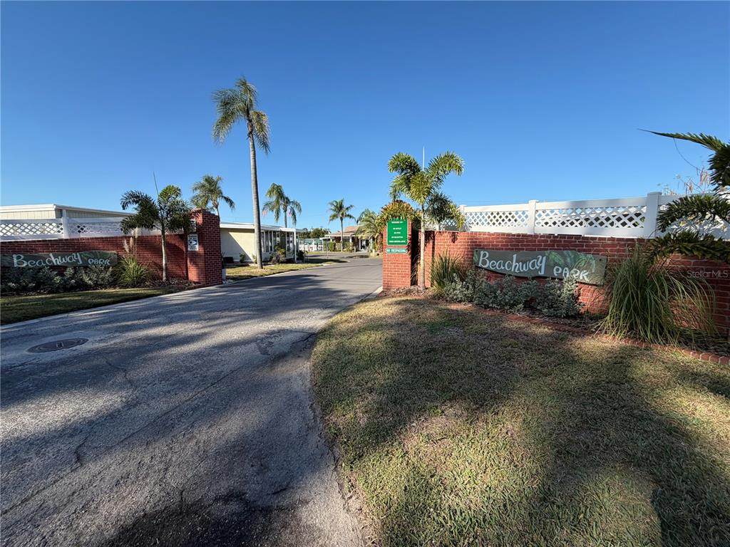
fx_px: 295
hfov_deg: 102.1
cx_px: 365
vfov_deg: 85.7
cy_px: 274
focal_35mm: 14
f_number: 2.2
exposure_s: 1/770
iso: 32
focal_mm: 2.22
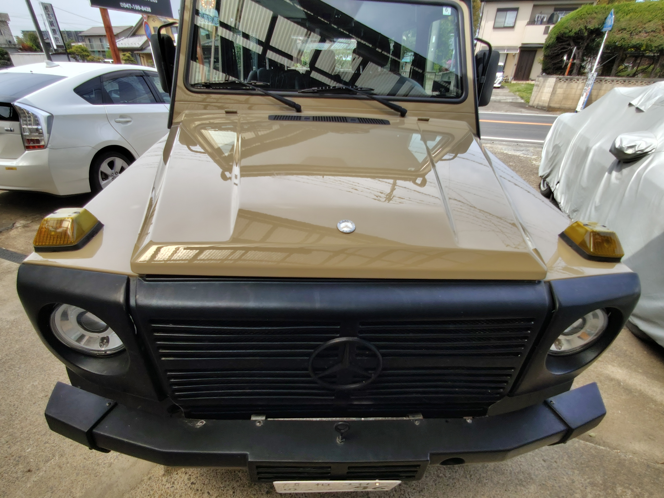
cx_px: 332
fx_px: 288
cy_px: 249
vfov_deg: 81.7
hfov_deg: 98.2
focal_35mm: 15
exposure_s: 1/381
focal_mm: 1.6
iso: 50
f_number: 2.4
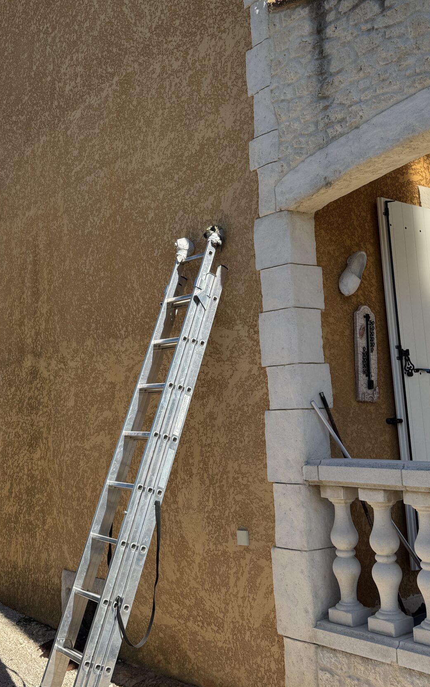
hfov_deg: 32.8
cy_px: 255
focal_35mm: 39
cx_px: 205
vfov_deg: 49.9
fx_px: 731
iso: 80
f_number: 1.78
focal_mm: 6.76
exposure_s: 1/3096
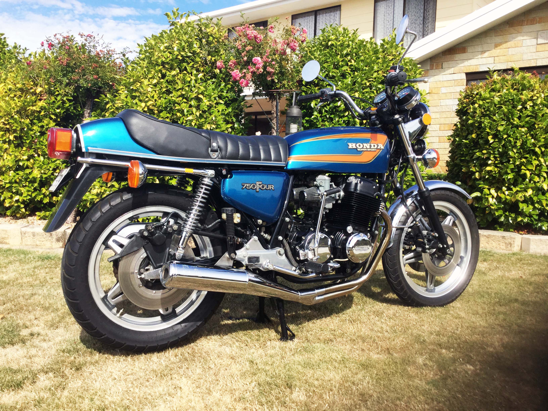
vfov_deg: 45.4
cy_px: 206
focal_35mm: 31
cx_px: 274
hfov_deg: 58.4
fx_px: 491
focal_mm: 3.3
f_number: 2.4
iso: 25
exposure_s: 1/926
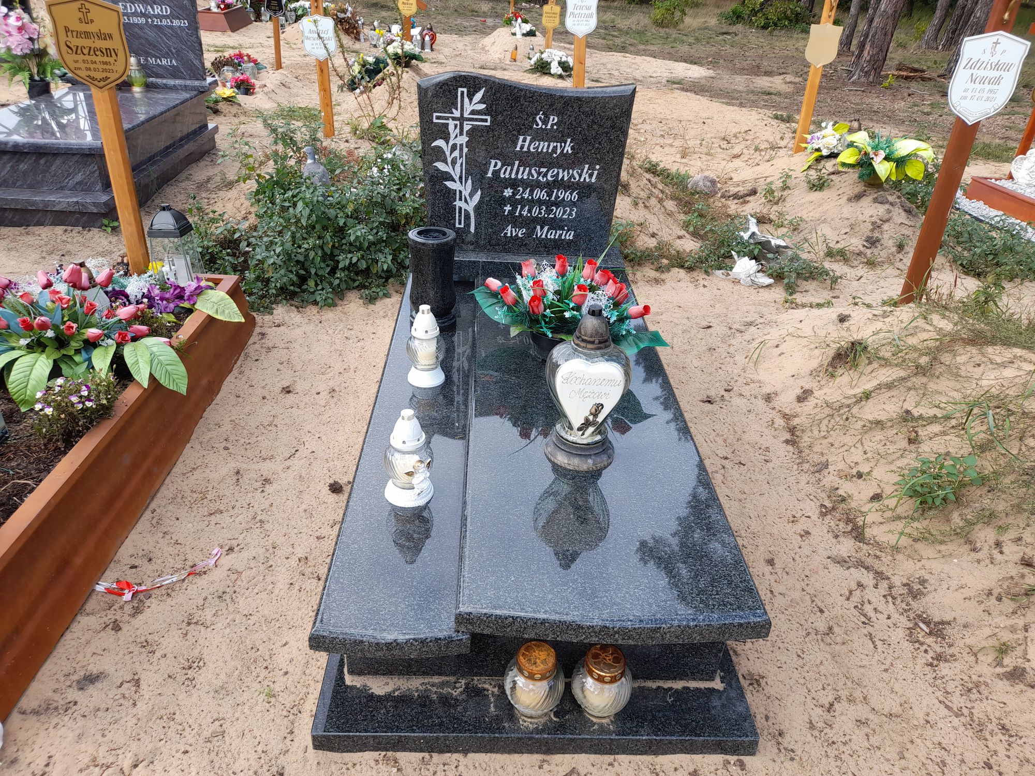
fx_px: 747
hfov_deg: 69.4
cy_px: 388
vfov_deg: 54.9
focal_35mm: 25
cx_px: 518
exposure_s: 1/216
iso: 20
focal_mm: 4.6
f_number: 2
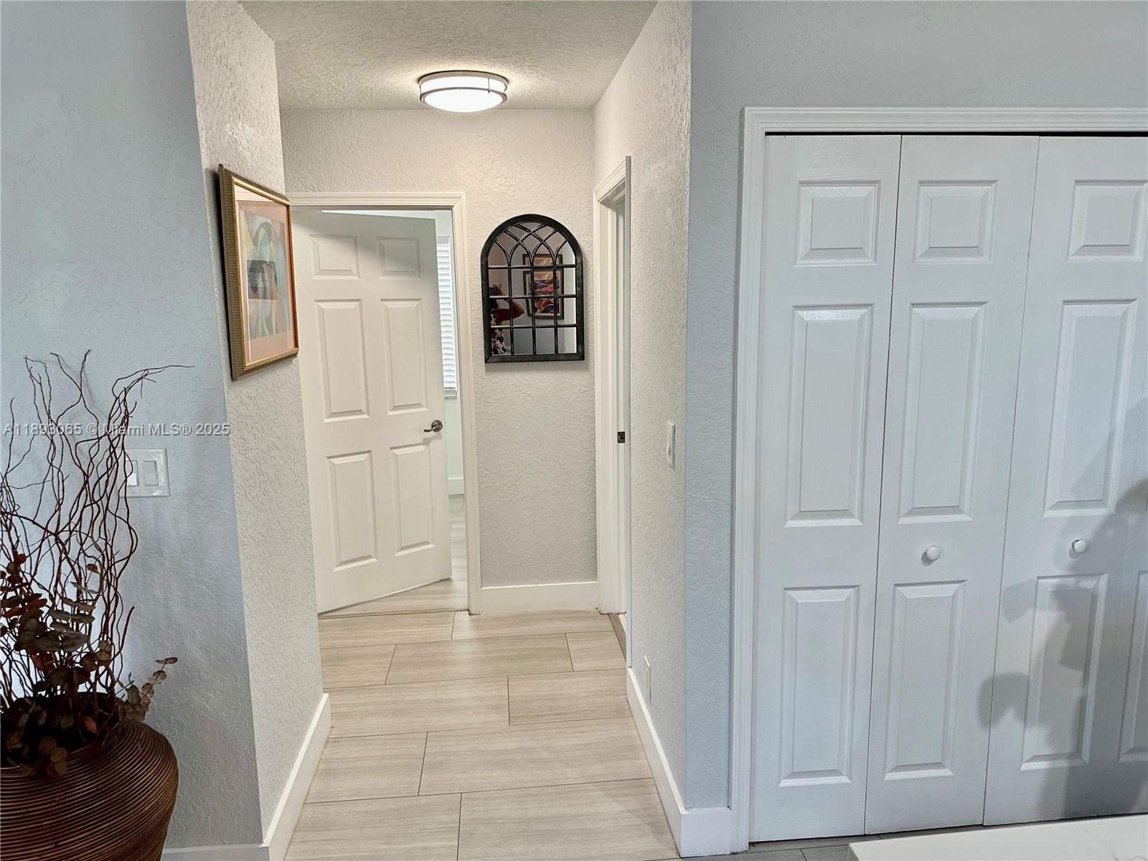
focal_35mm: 24
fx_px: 796
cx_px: 574
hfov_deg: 71.6
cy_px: 430
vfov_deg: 56.8
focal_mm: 6.86
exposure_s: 1/120
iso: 160
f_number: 1.78
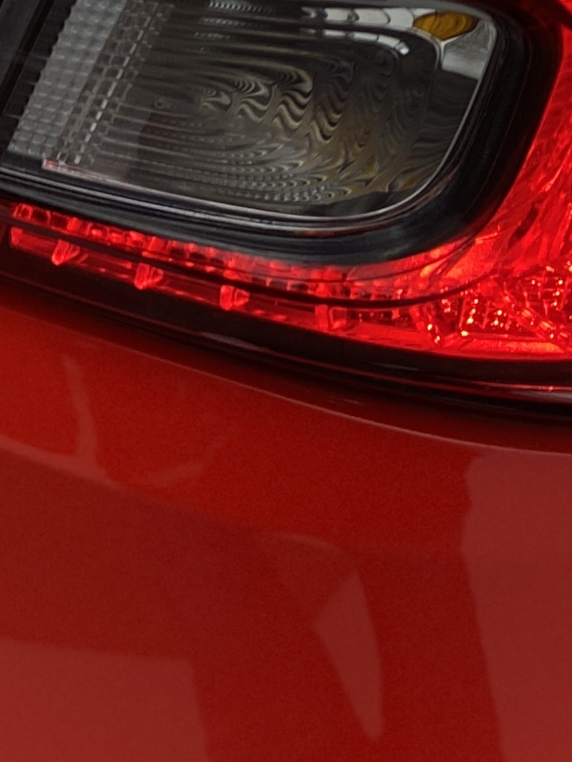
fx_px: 2247
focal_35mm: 102
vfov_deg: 18.7
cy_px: -11
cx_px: -116
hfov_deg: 14.1
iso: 200
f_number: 1.8
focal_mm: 4.25
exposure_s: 1/60
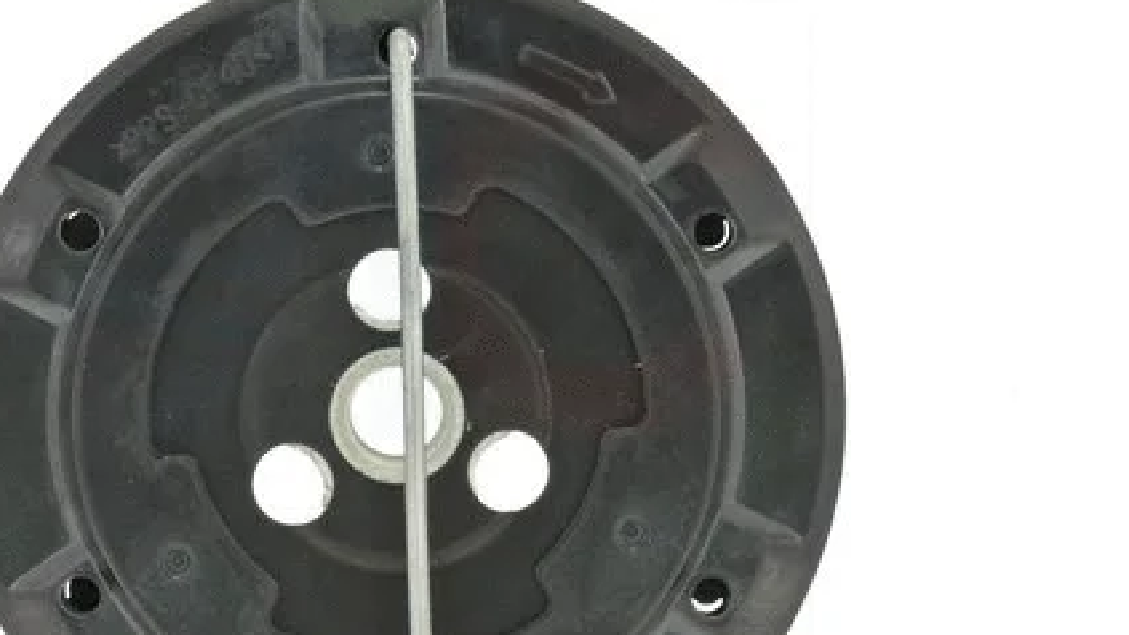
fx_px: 6998
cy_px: 418
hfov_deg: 9.2
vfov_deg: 5.2
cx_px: 414
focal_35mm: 234
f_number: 22
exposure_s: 1/25
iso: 1600
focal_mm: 105
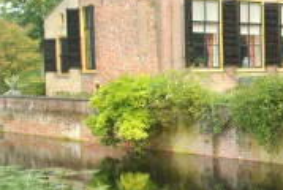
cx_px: 446
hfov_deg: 19.2
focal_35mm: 90
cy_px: 82
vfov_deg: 15.2
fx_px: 709
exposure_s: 1/125
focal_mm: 18
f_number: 5.6
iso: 100
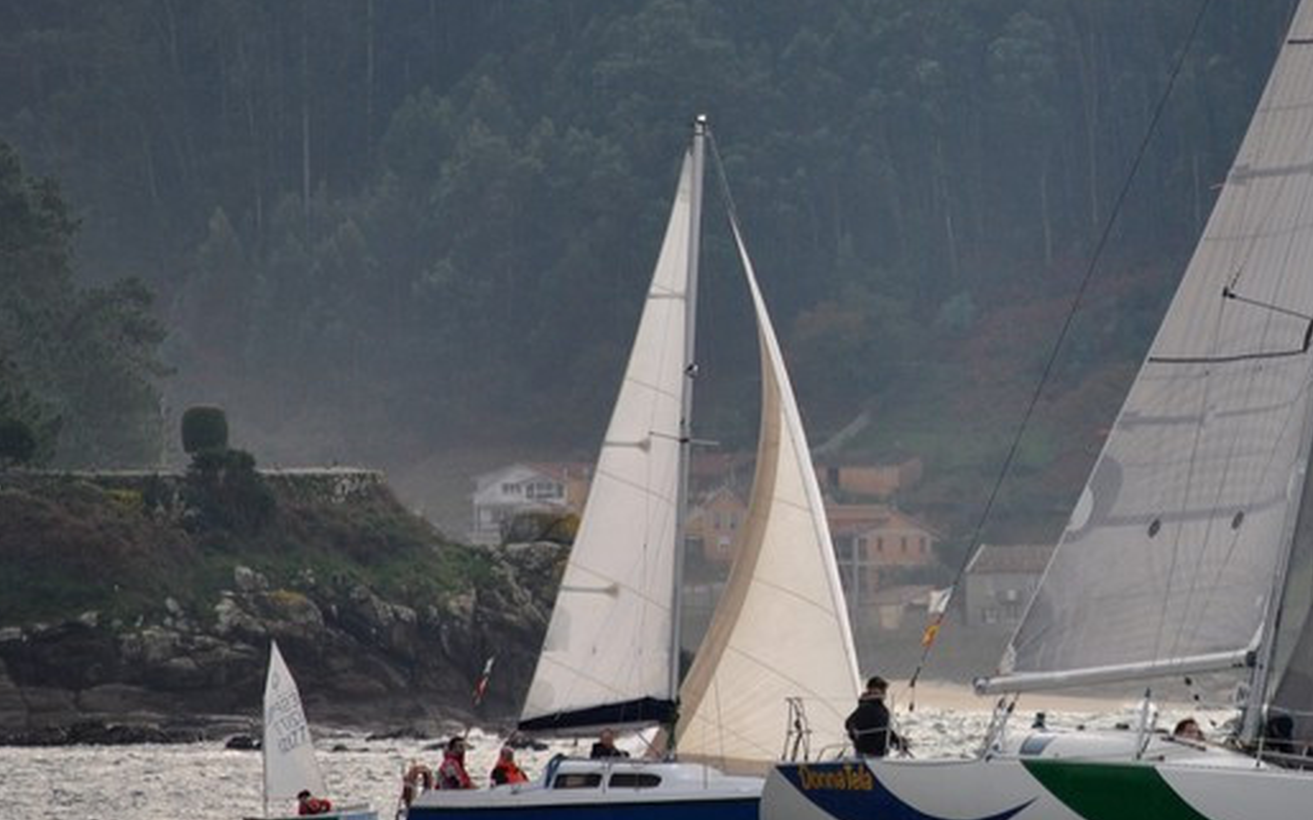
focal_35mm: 509
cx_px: 1006
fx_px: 18210
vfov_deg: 2.6
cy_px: 452
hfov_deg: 4.1
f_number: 5.6
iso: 200
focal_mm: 190
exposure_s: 1/640
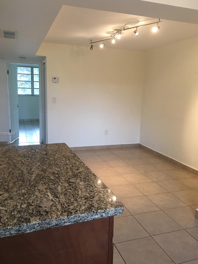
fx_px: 229
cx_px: 98
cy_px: 134
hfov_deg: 46.8
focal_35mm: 30
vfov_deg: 60.0
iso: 25
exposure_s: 1/15
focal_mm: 4.15
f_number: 2.2
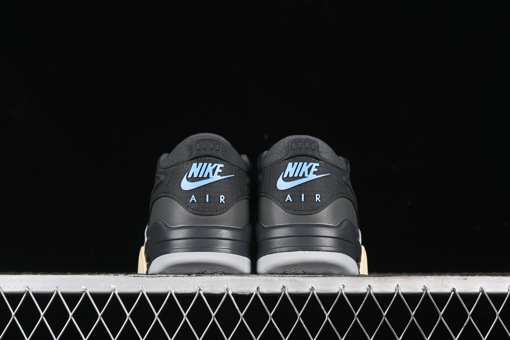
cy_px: 170
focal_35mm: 75
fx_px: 1062
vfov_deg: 18.2
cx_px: 255
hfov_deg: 27.0
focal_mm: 50
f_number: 6.3
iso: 160
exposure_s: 1/60
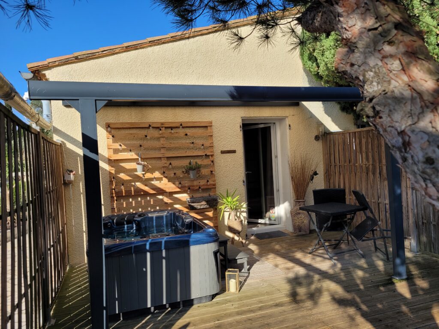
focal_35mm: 26
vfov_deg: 53.1
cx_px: 220
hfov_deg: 67.3
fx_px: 330
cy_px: 164
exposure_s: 1/1854
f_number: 1.8
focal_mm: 5.4
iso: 40
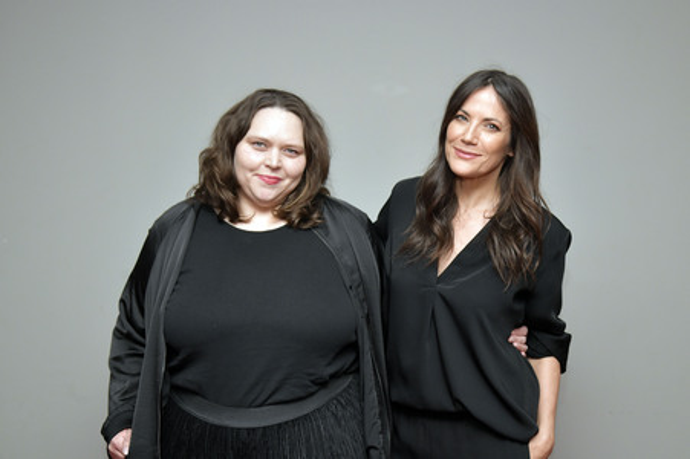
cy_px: 230
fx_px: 881
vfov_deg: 29.2
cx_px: 345
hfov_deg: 42.8
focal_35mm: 46
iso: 2000
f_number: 5.6
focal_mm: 46
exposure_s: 1/200
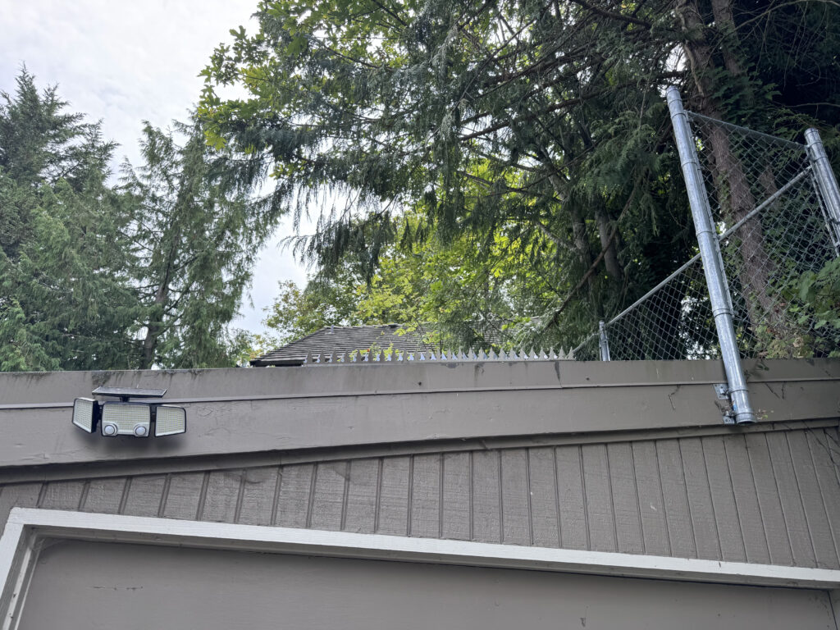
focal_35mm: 24
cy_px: 315
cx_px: 420
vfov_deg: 56.8
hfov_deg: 71.6
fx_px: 582
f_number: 1.78
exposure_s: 1/864
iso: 80
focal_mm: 6.86
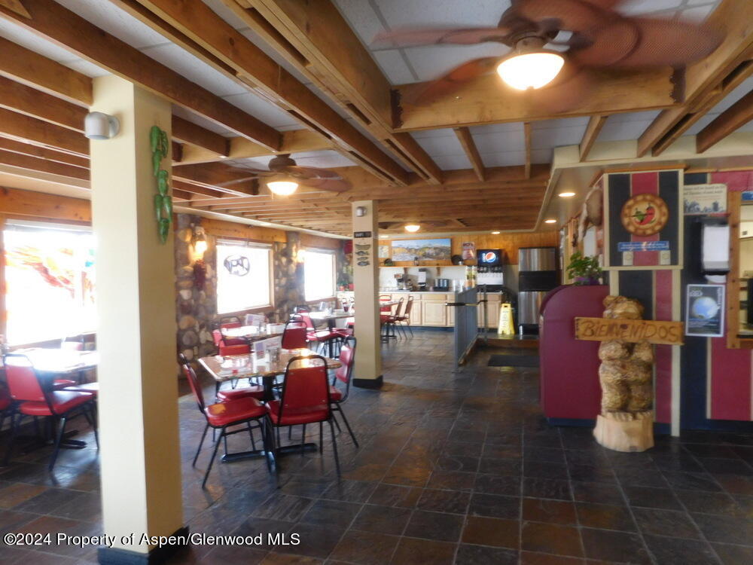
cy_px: 282
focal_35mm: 23
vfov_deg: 58.9
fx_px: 500
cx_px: 376
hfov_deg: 73.9
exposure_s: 1/30
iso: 200
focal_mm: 4
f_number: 3
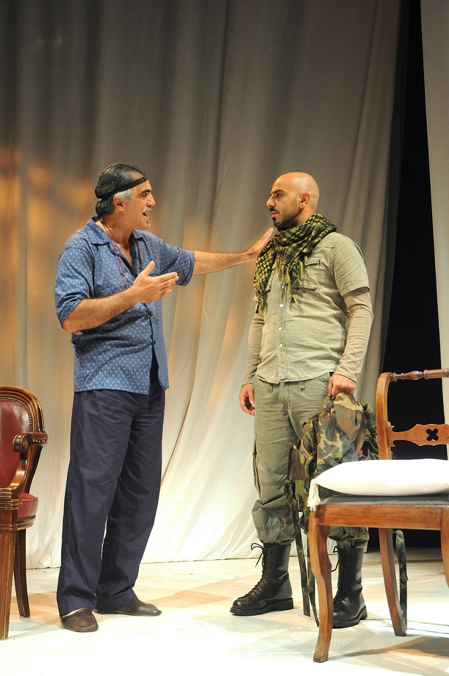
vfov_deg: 45.0
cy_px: 338
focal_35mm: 44
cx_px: 224
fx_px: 816
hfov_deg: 30.8
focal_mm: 29
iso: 800
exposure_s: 1/100
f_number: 4
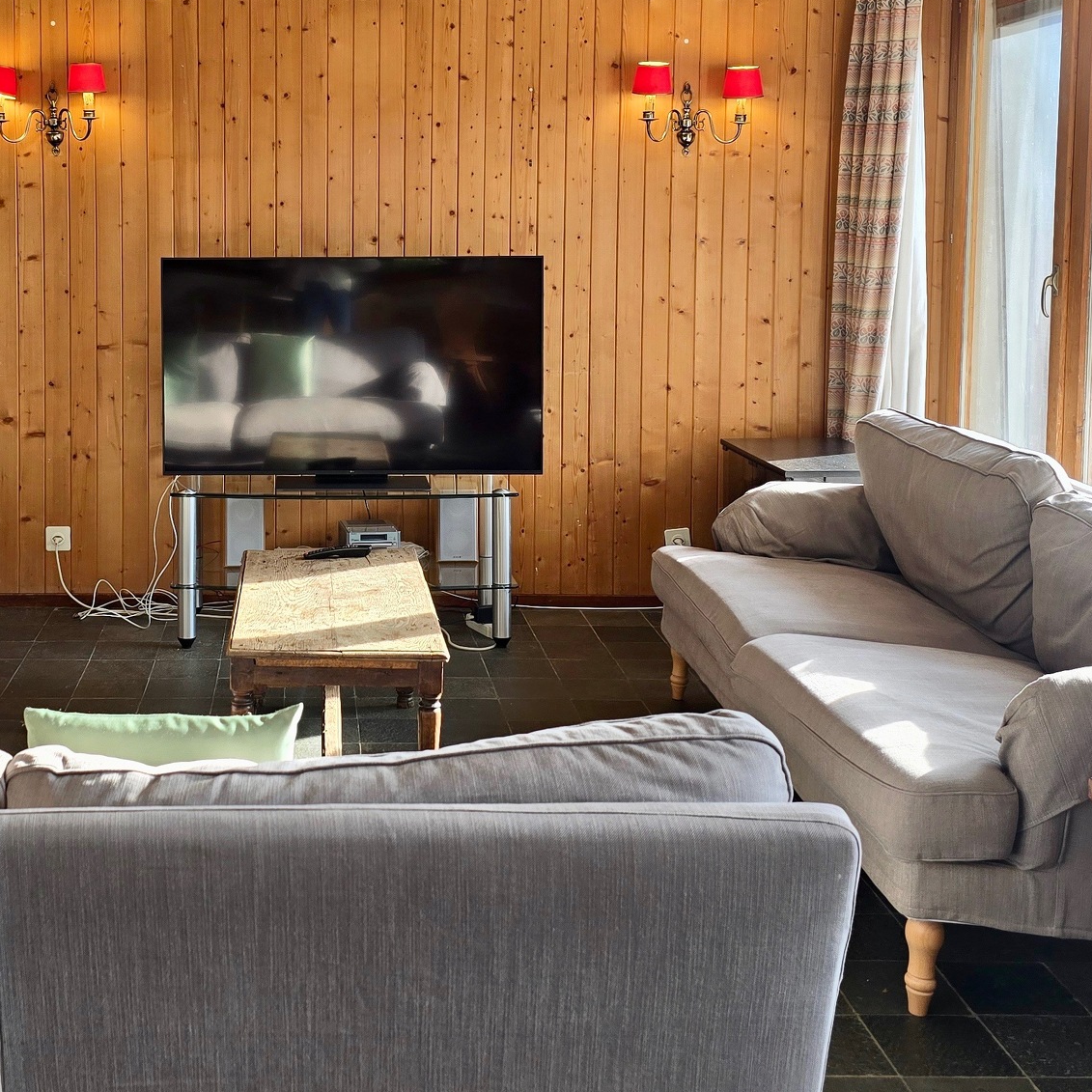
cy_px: 331
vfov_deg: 36.3
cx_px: 293
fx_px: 1642
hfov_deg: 36.1
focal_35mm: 46
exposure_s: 1/180
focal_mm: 6.3
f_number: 1.7
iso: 32
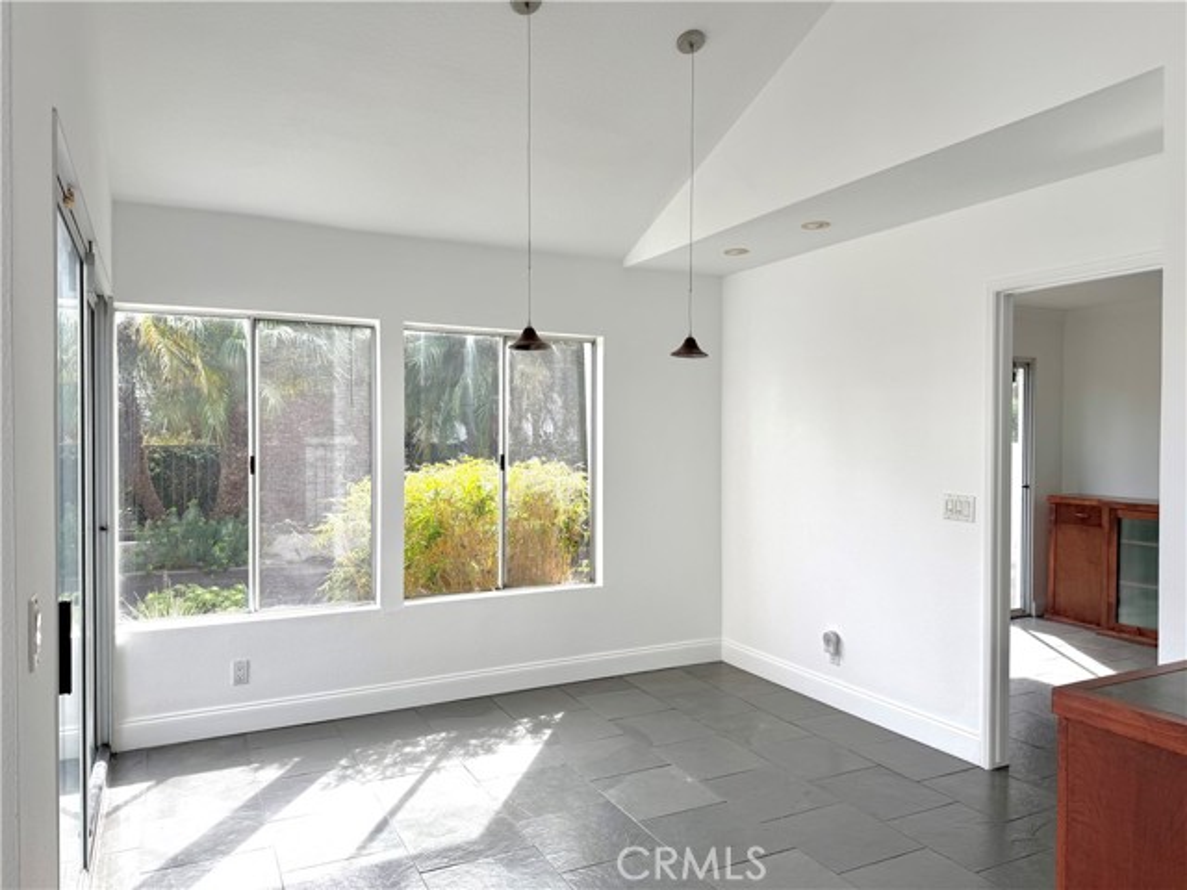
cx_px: 594
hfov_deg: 71.6
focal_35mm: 24
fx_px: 823
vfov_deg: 56.8
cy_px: 445
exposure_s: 1/617
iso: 80
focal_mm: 6.76
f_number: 1.78
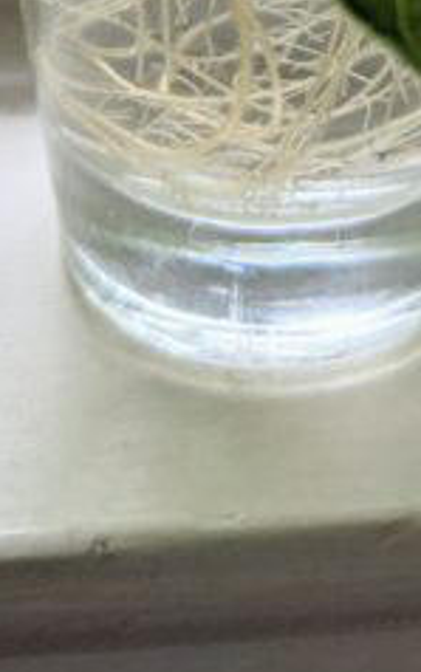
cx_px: 319
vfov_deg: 19.1
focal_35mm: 96
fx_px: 1760
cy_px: -325
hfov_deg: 13.6
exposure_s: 1/120
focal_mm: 4.4
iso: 63
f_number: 1.7
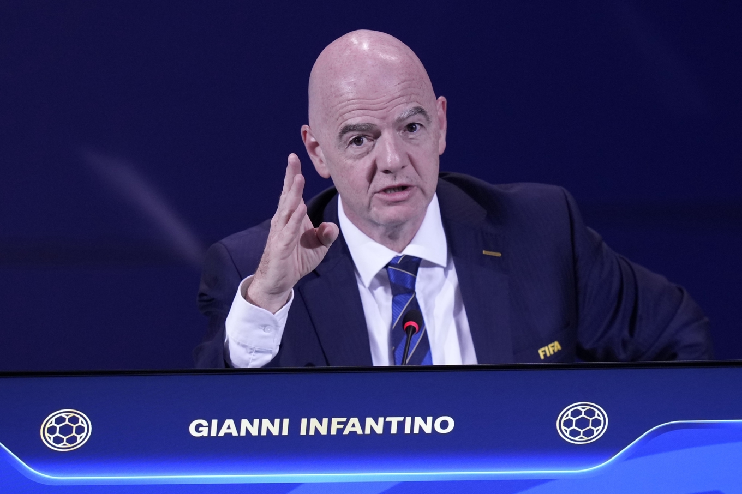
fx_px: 12363
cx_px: 371
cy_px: 247
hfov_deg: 3.4
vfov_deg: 2.3
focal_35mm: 600
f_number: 3.5
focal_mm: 400
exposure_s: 1/200
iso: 2000
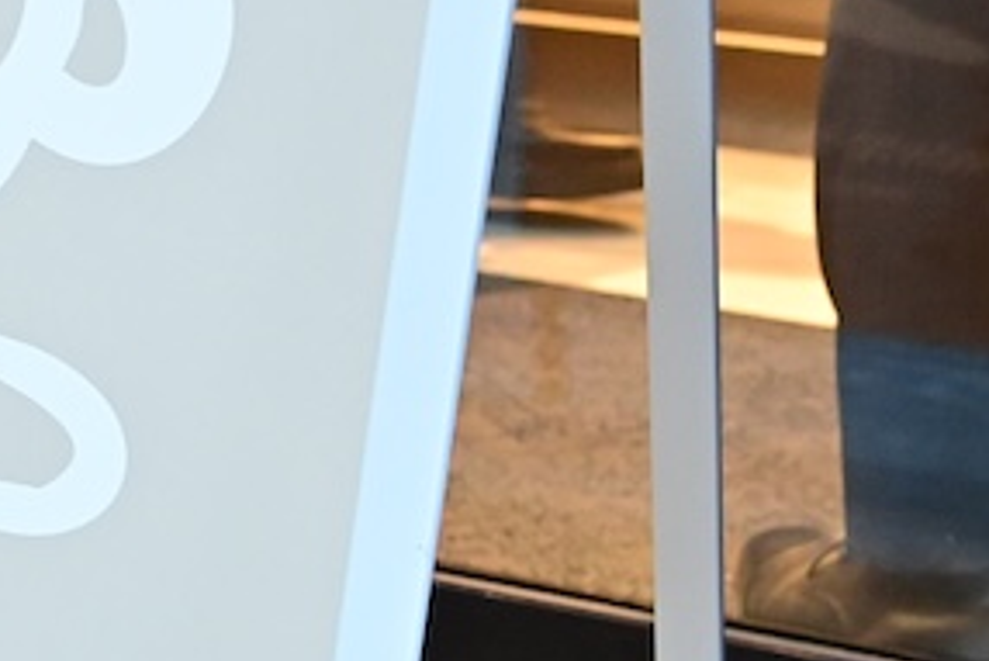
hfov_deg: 15.0
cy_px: 168
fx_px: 3655
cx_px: -124
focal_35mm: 133
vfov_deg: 10.3
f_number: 7.1
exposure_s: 1/160
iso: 8000
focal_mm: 38
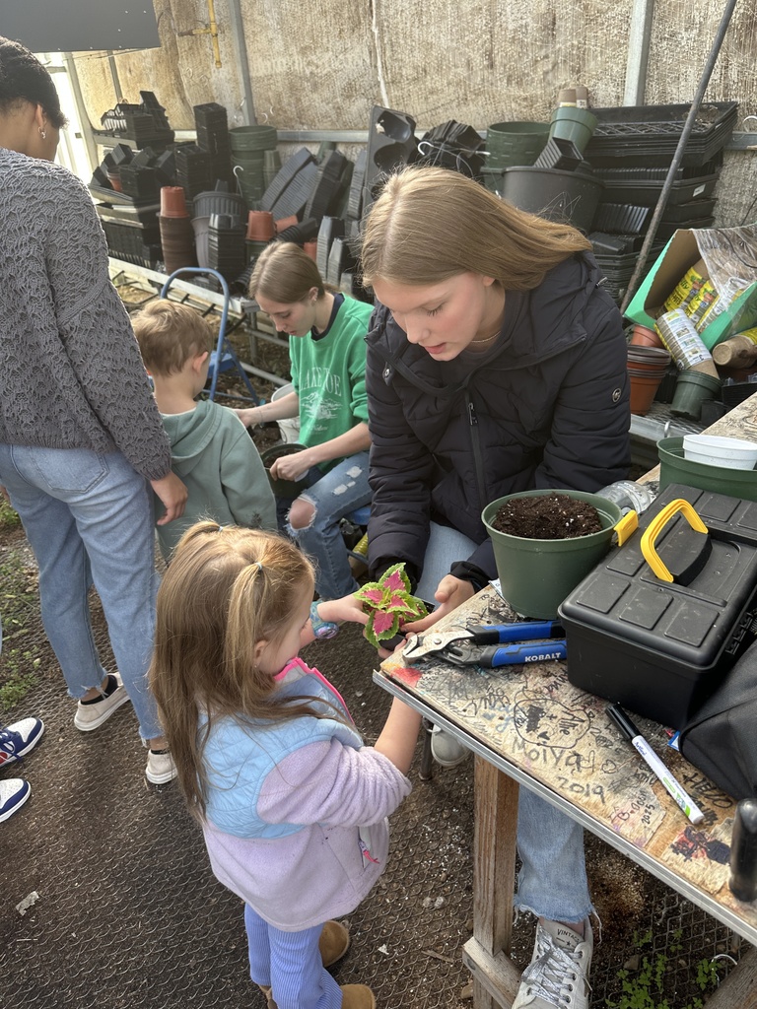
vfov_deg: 71.6
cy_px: 504
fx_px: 700
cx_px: 378
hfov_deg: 56.8
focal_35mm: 24
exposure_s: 1/122
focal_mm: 6.86
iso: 50
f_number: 1.78
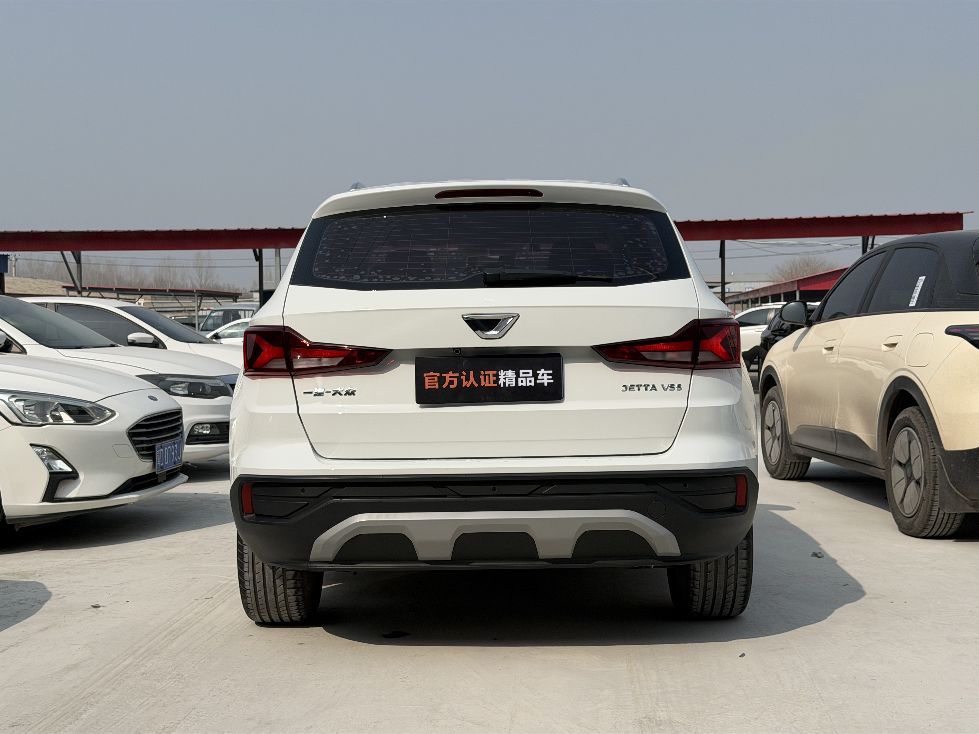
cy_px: 367
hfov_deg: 39.7
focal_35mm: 48
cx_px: 490
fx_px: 1358
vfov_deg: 30.3
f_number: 1.78
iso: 80
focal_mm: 6.76
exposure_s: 1/9901
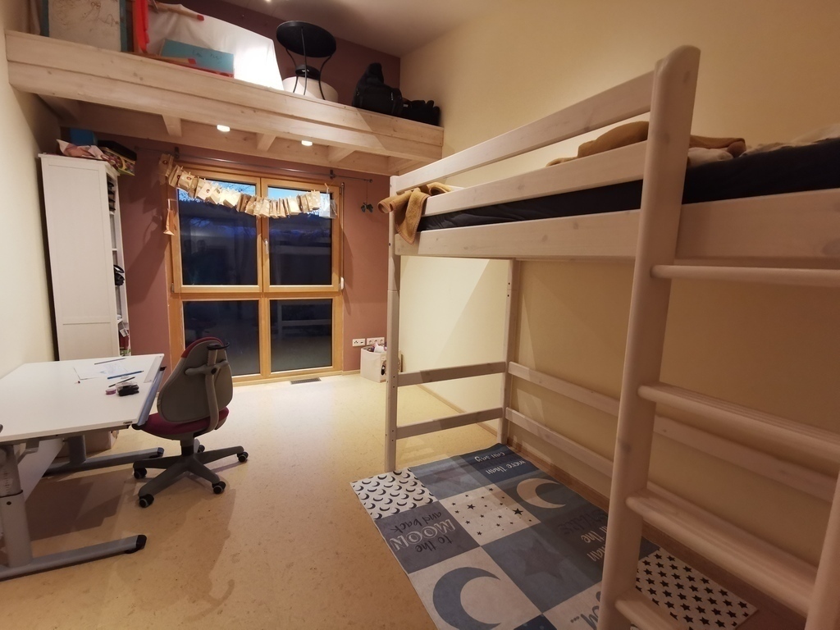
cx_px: 420
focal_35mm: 16
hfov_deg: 94.5
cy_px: 315
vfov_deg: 78.1
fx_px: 388
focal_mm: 2.35
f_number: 2.2
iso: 400
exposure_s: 1/25
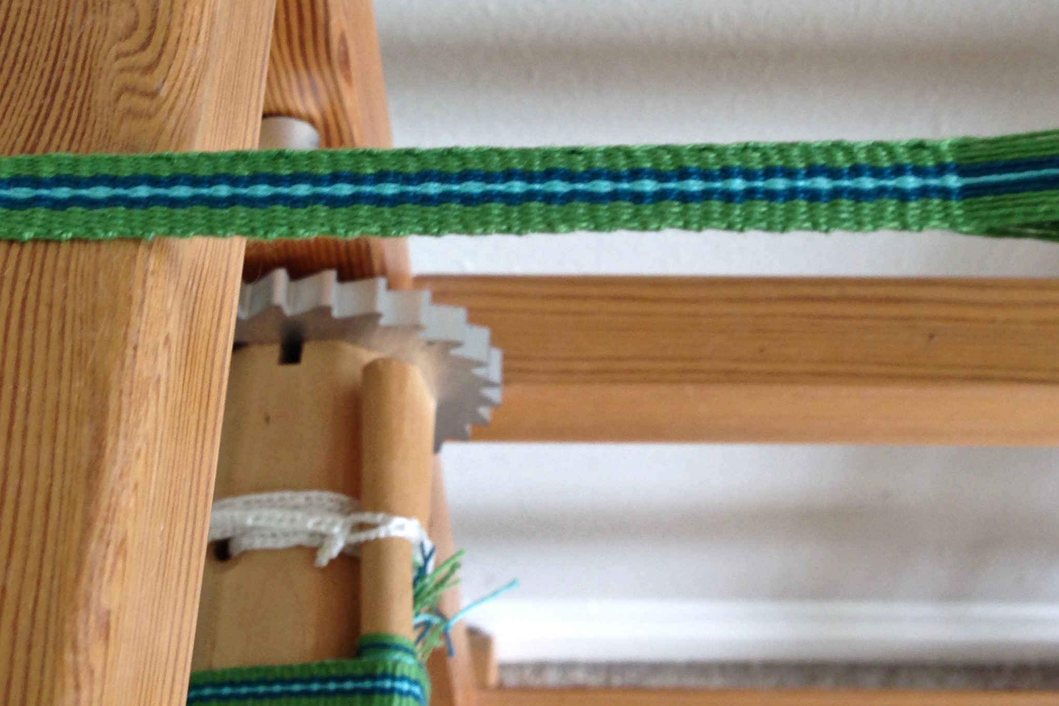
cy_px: 239
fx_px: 1618
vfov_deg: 24.5
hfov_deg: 36.2
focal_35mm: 55
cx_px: 578
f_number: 2.4
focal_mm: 4.12
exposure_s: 1/20
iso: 50
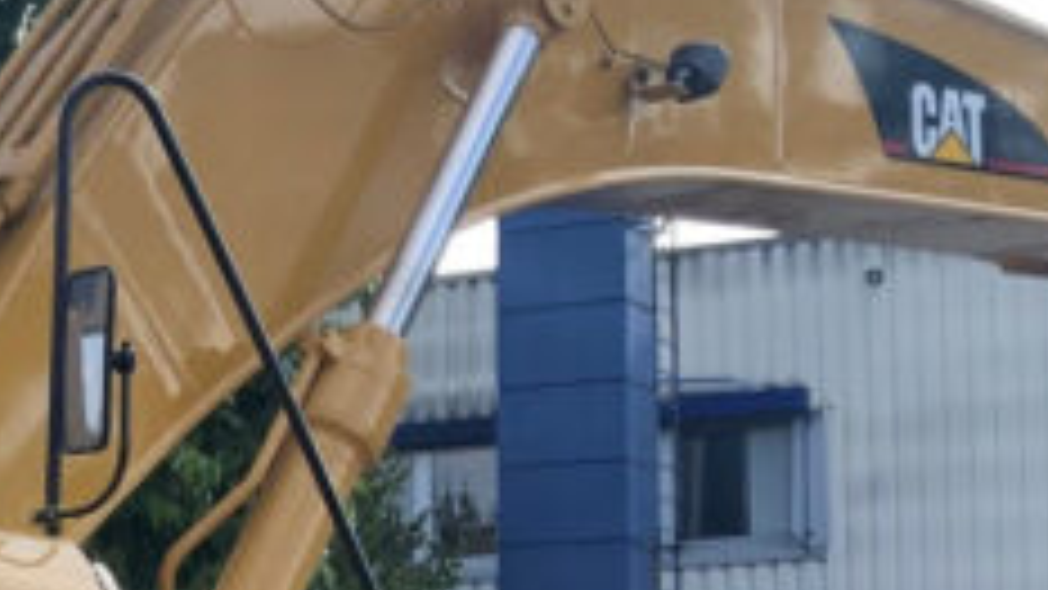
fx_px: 3640
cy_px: 766
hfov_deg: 15.5
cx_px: -378
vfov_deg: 9.1
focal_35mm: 131
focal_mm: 3.99
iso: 20
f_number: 1.8
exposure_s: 1/344
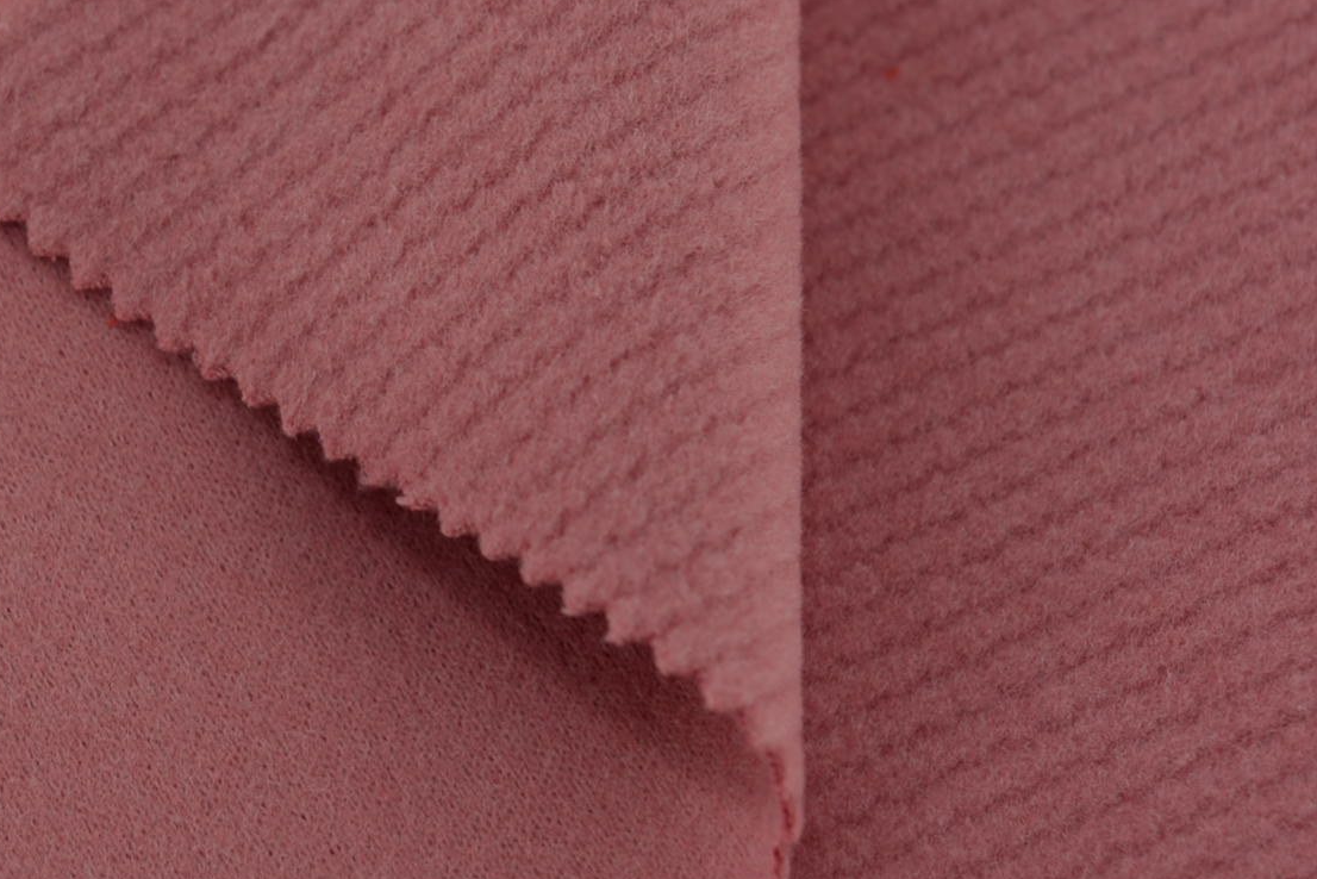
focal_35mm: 136
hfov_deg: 14.9
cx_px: 80
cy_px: 163
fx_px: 4976
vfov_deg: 10.1
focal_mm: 50
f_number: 3.5
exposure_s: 1/250
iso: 100
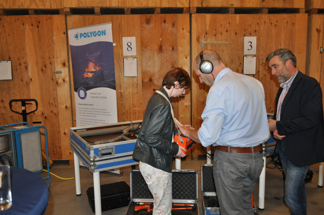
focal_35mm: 30
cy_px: 108
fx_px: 270
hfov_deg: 62.0
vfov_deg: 43.5
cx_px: 162
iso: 800
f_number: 3.8
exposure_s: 1/60
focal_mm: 20
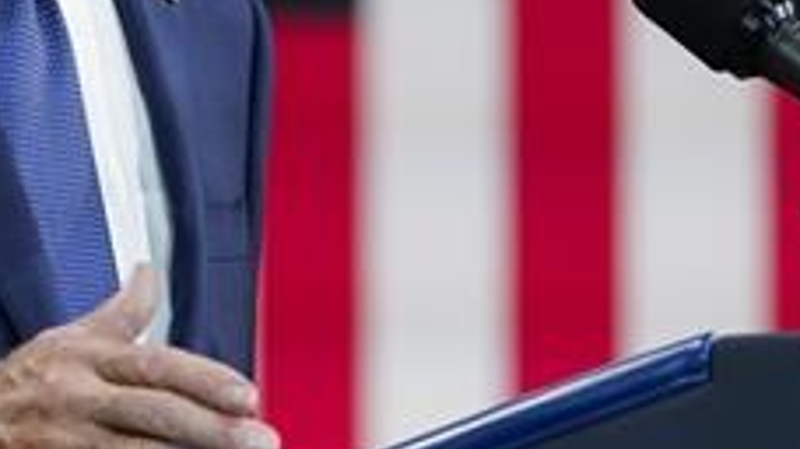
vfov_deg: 1.4
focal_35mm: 841
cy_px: -93
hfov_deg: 2.6
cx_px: 225
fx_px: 17832
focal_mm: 282
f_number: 5.6
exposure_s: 1/320
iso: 4000
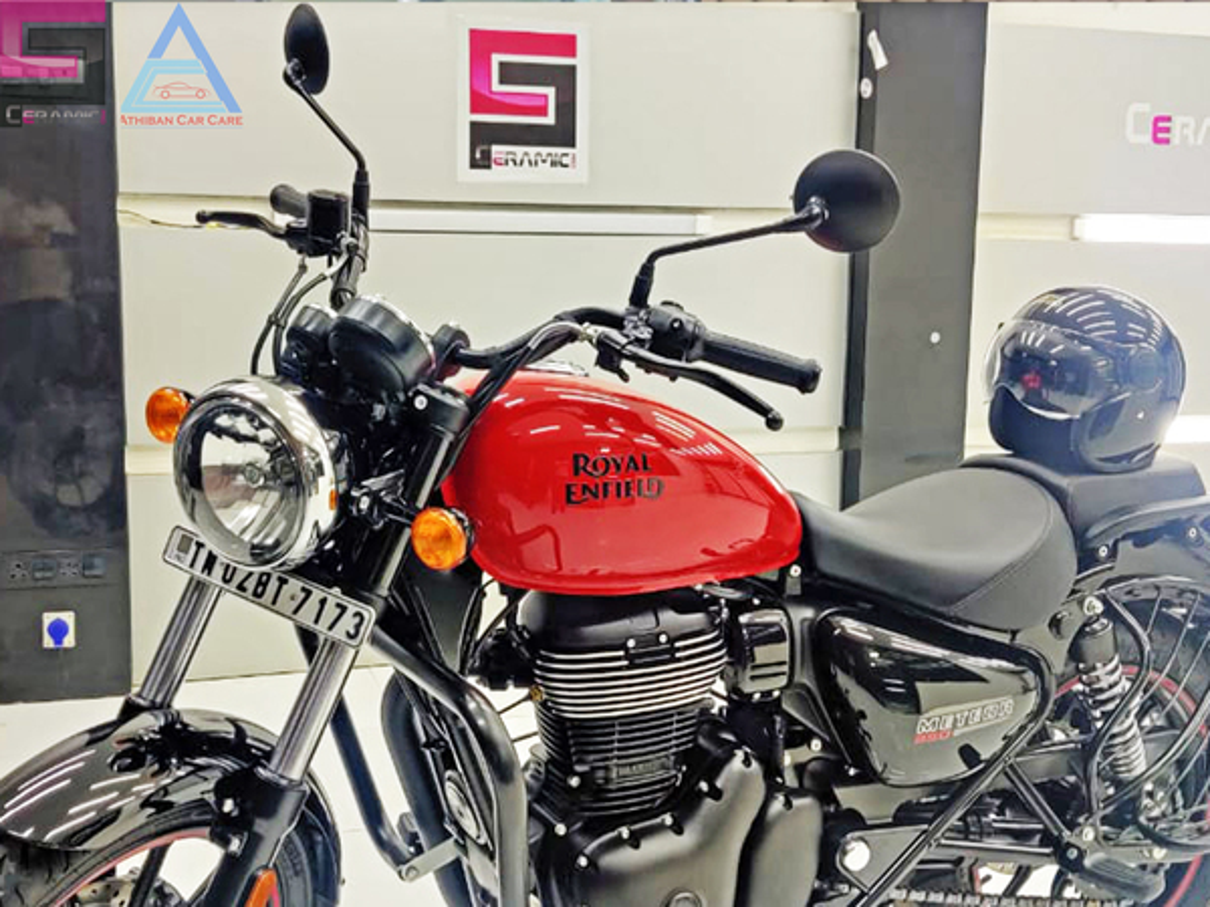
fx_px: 909
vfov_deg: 53.1
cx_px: 605
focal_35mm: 26
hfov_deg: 67.3
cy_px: 454
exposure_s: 1/60
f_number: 2.2
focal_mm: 3.81
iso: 200
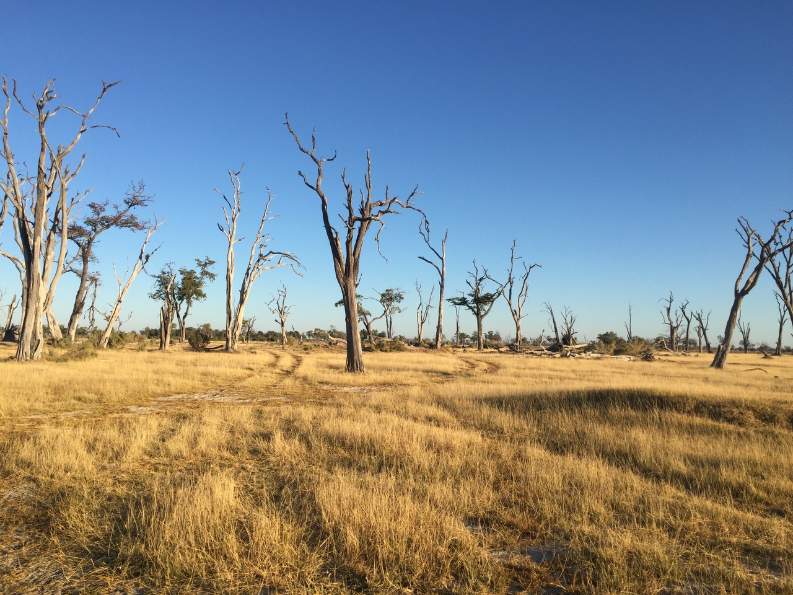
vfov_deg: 48.2
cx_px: 396
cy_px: 298
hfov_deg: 61.7
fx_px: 664
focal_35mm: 29
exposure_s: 1/1412
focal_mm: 4.15
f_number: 2.2
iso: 32
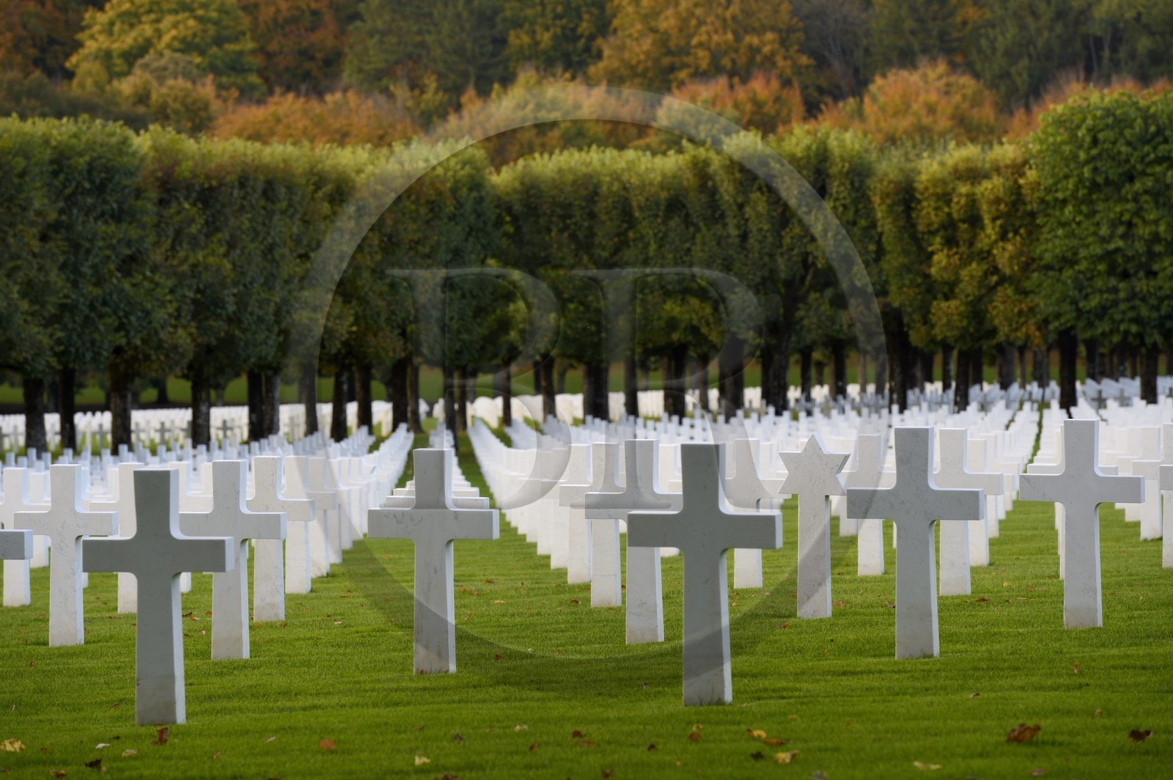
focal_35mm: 180
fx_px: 5860
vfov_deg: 7.6
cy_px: 390
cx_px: 586
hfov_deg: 11.4
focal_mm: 180
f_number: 8
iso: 400
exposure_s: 1/160
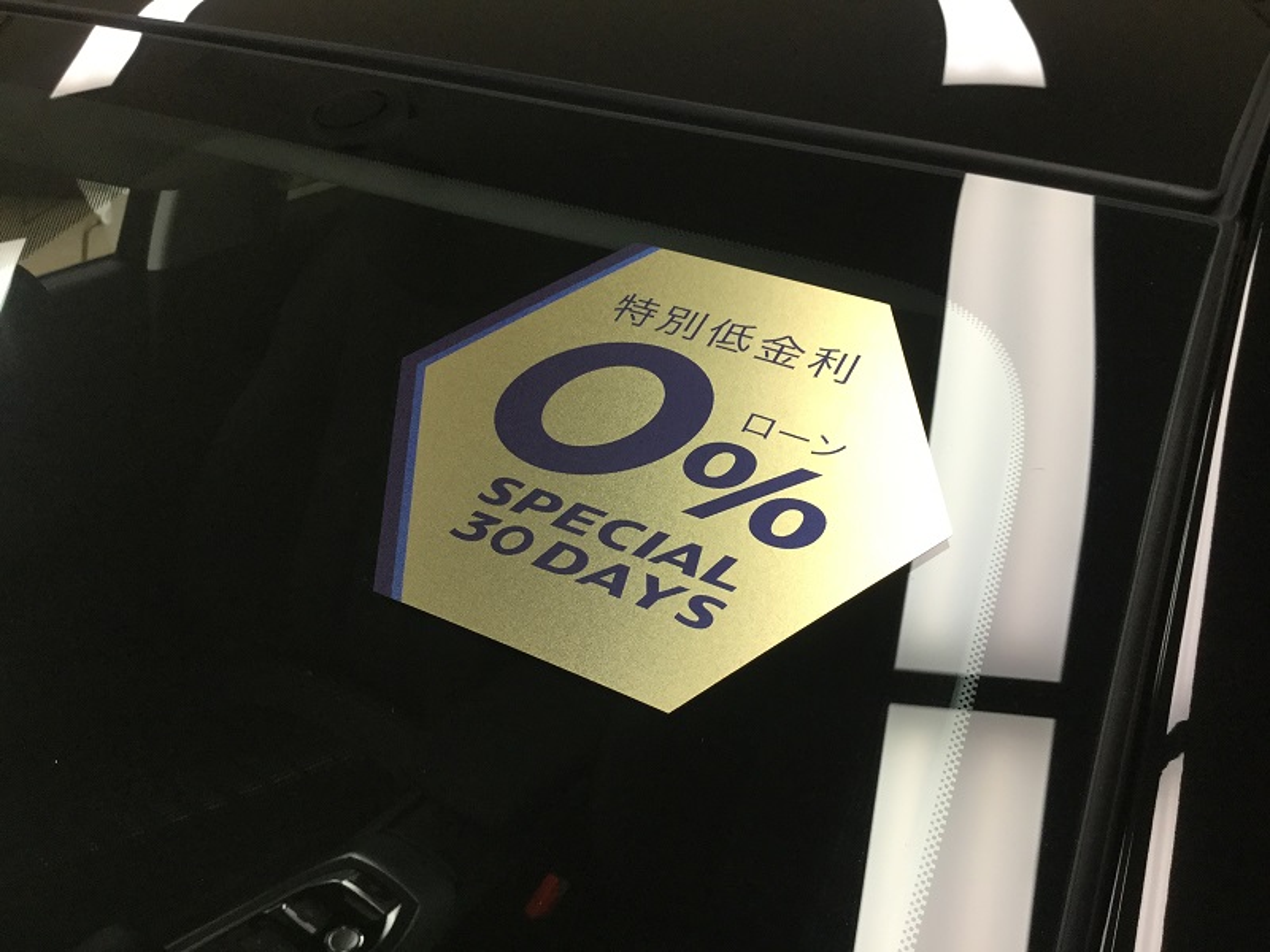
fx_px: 1137
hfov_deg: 58.4
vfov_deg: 45.4
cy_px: 476
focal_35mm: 31
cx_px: 635
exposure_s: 1/30
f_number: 2.4
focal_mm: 3.3
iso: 25
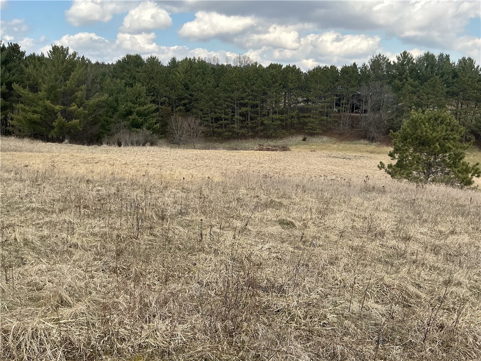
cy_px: 180
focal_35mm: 29
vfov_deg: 48.2
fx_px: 403
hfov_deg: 61.7
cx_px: 240
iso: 25
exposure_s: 1/1168
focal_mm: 3
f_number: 1.8
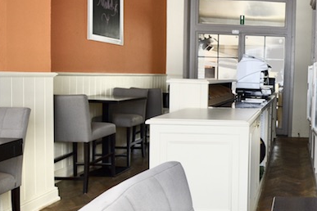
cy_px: 93
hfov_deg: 44.1
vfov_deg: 35.9
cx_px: 319
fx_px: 326
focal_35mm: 37
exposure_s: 1/40
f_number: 2.8
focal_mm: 14
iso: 200
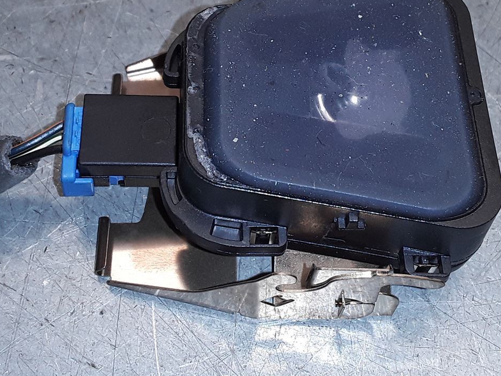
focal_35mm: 61
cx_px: 248
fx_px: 883
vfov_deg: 23.9
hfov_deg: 31.7
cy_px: 116
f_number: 1.9
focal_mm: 2.91
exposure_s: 1/162
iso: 40
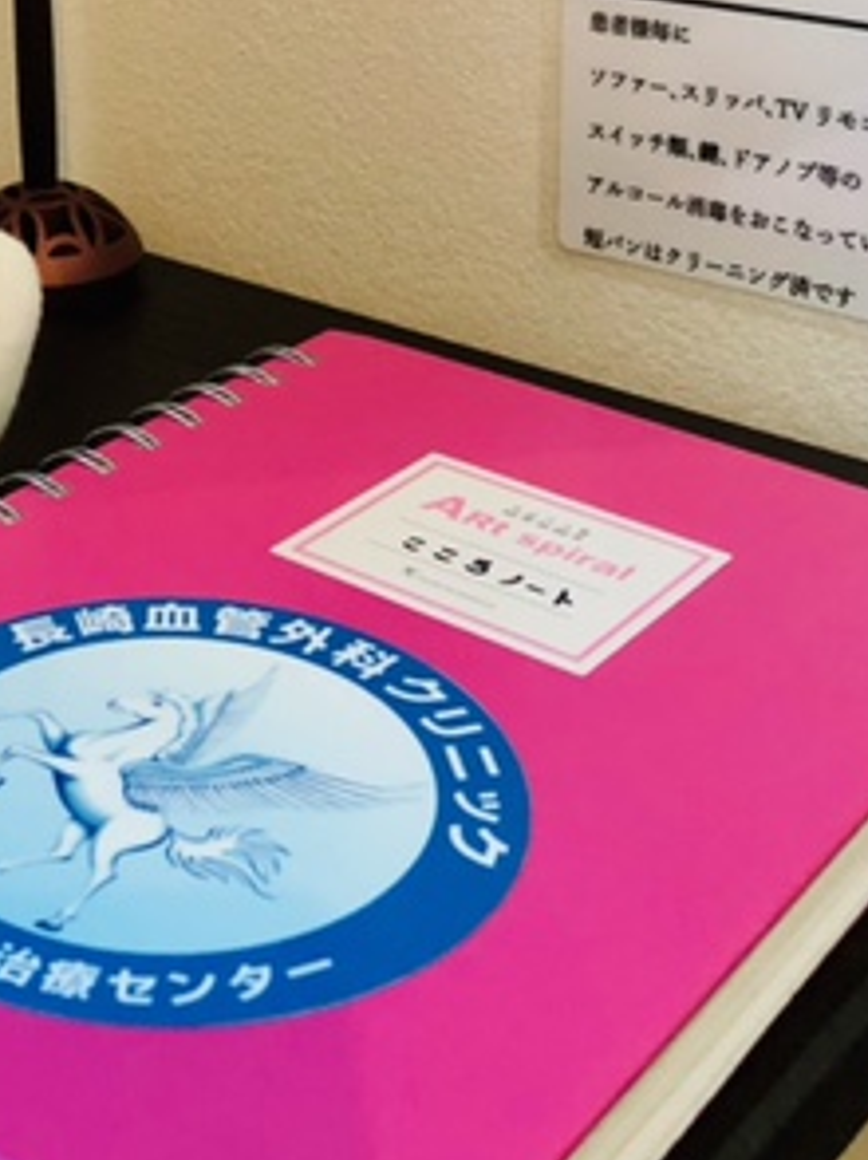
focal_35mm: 61
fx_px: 2042
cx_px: 138
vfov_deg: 29.5
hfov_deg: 23.5
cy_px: -8
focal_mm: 4
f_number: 1.8
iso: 80
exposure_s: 1/15
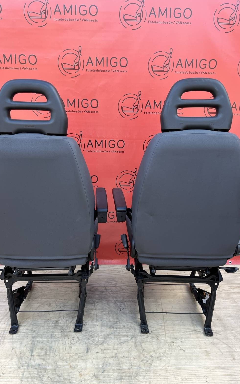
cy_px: 193
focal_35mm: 28
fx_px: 293
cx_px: 116
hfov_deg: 44.5
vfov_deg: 66.5
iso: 40
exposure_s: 1/248
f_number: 1.6
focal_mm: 5.1
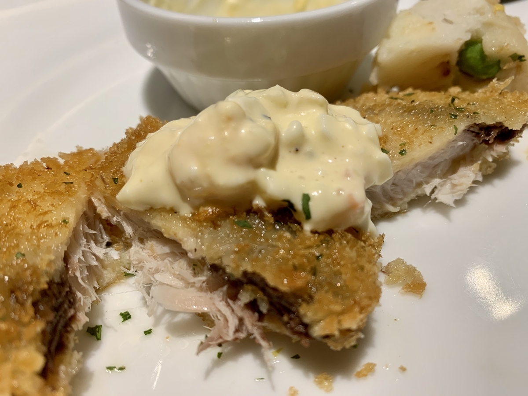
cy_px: 198
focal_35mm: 26
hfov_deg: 67.3
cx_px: 264
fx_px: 397
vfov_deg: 53.1
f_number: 1.8
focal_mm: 4.25
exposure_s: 1/100
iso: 80
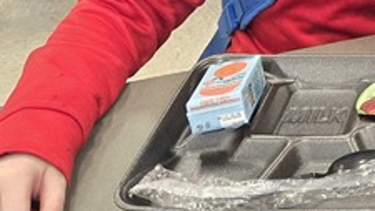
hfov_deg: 16.2
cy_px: -287
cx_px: 653
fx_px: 1135
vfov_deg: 9.5
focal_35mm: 114
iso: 320
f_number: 1.8
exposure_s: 1/120
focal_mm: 5.4
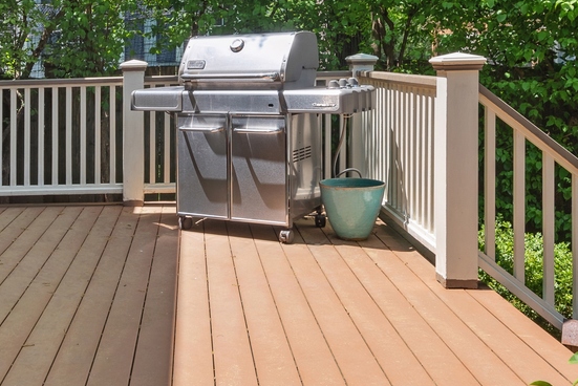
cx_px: 135
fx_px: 755
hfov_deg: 40.5
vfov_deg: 27.6
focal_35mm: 47
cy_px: 33
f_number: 9
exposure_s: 1/160
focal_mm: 16
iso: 200
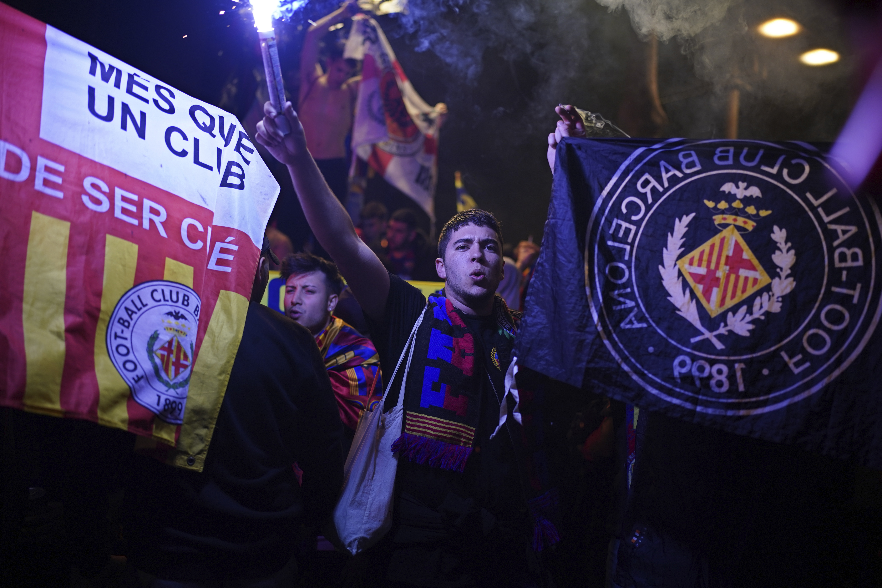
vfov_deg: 37.9
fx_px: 857
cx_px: 441
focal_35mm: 35
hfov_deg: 54.4
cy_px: 294
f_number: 1.4
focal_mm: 35
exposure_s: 1/400
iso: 500
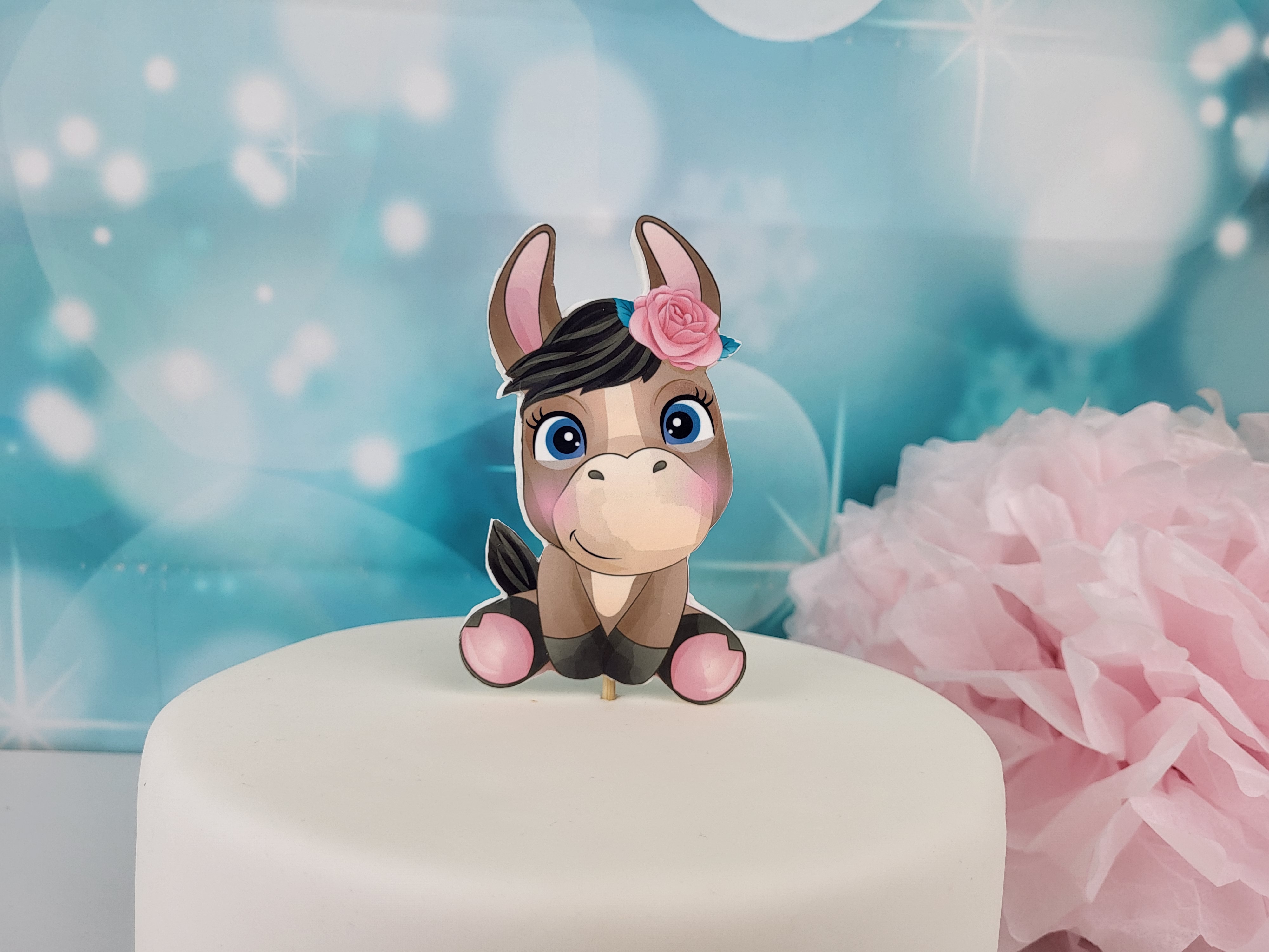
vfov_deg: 53.1
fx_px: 953
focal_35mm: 26
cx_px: 634
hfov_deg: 67.3
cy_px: 476
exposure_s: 1/114
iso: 40
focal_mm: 5.4
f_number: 1.8
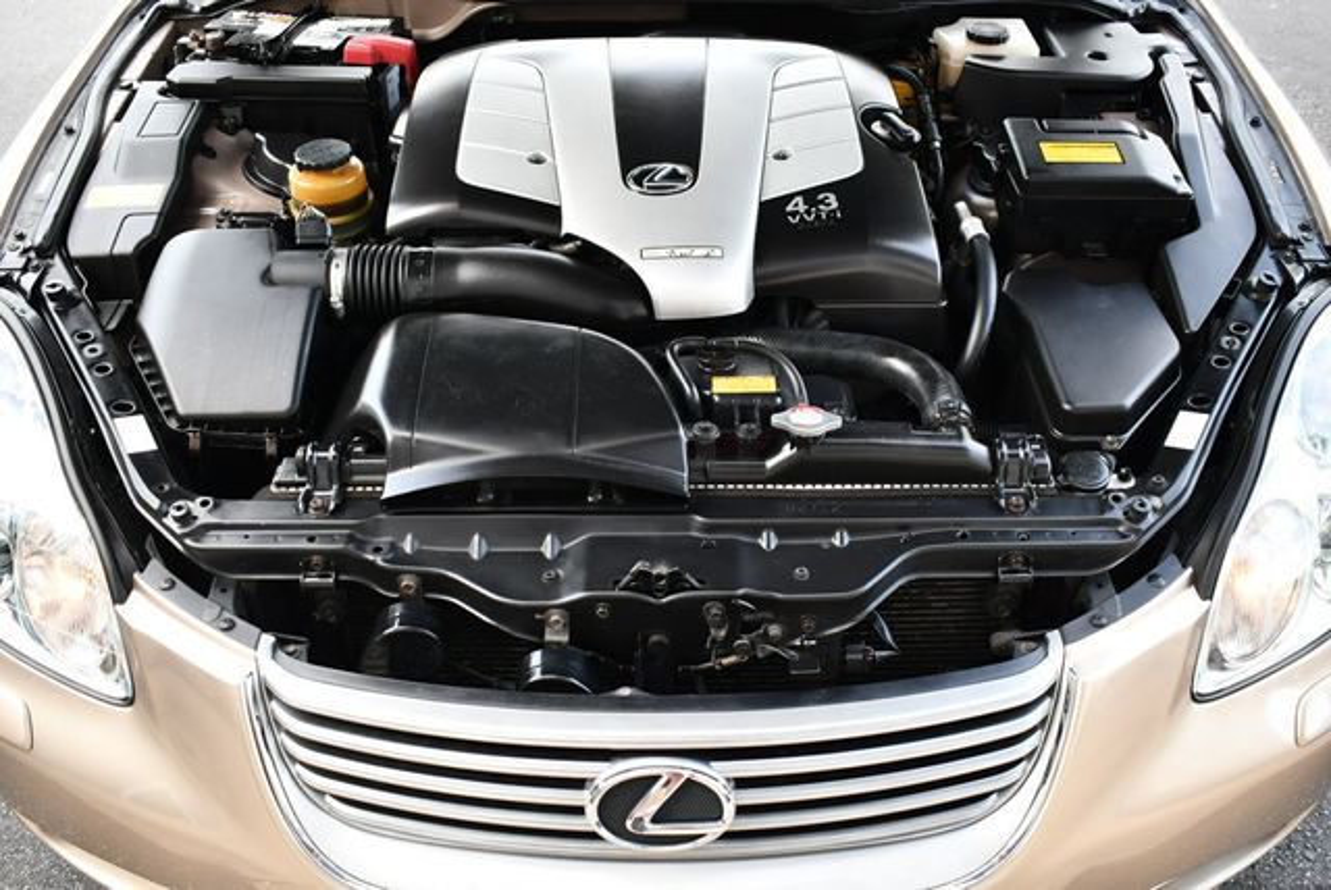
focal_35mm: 36
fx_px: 1332
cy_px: 445
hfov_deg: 53.1
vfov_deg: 36.9
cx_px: 666
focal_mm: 18
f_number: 3.5
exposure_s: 1/250
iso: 450
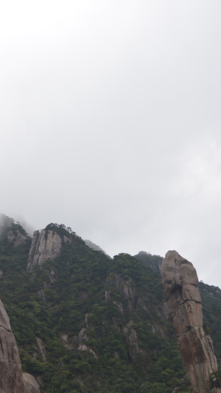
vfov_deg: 34.4
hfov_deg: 19.7
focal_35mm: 61
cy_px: 211
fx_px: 634
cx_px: 73
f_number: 3.8
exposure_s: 1/200
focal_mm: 23
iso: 100
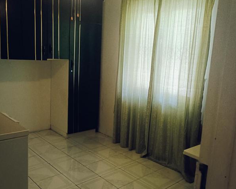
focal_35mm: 33
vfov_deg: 44.5
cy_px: 94
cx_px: 119
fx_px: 230
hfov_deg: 54.2
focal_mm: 4.7
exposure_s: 1/99.9
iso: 800
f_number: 1.7
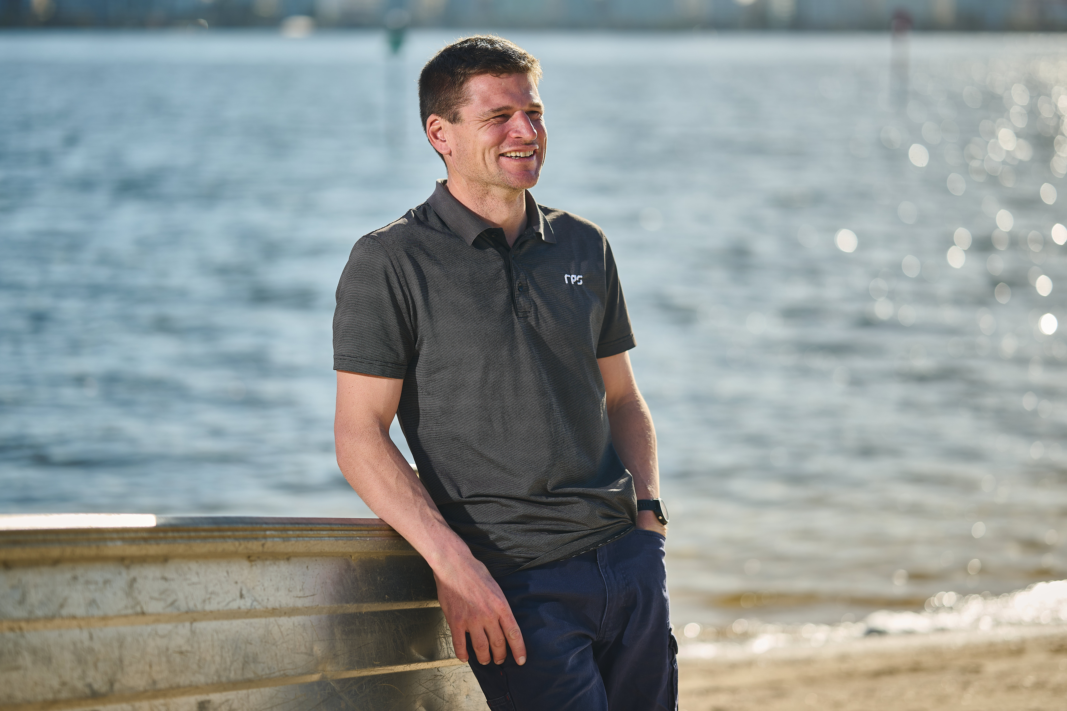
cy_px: 356
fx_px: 2519
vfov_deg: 16.1
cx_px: 534
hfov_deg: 23.9
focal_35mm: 85
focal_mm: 85
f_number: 1.8
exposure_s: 1/1250
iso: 32
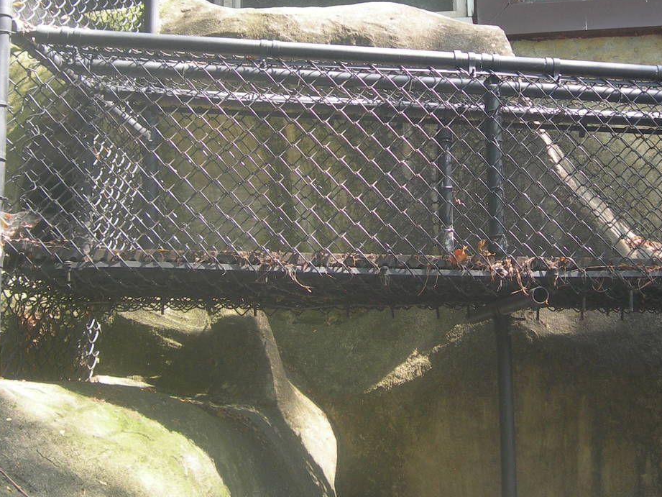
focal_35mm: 66
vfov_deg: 22.2
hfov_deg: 29.3
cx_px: 381
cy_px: 192
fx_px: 1262
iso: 50
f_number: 2.8
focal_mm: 7.8
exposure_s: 1/86
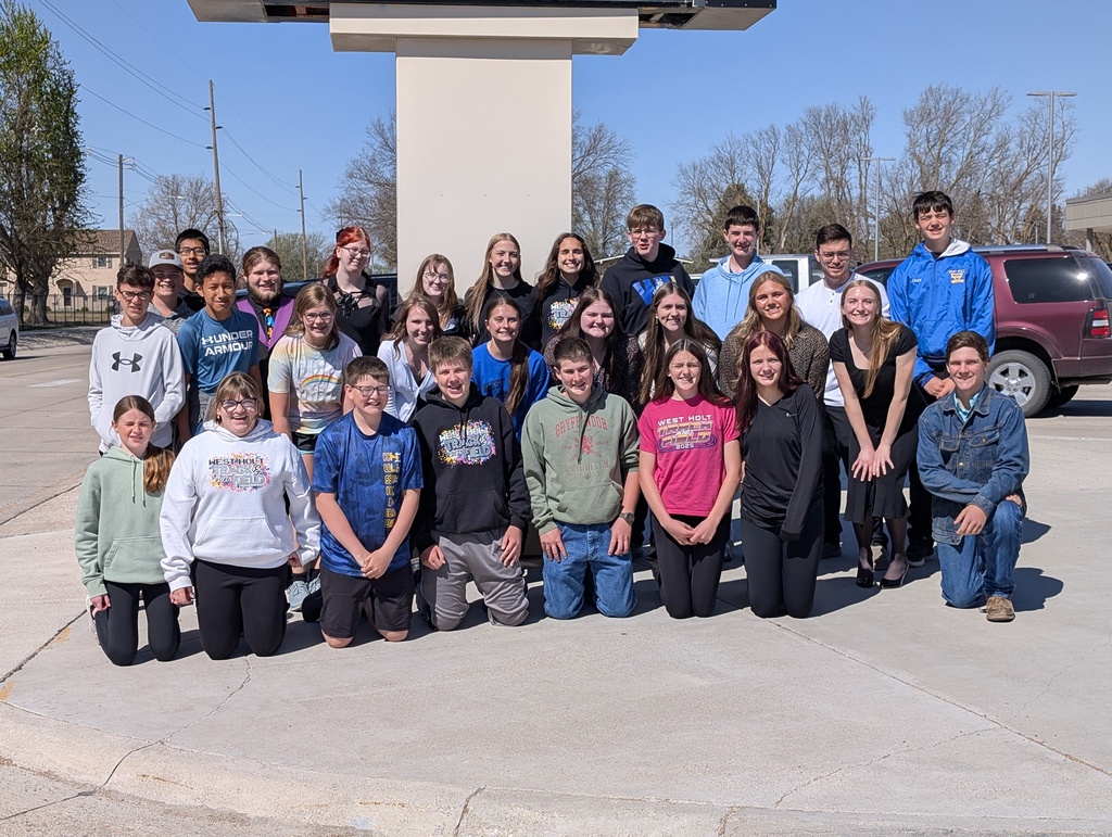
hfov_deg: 38.9
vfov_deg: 29.7
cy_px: 418
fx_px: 1576
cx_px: 556
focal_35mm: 49
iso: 20
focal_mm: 6.9
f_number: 1.68
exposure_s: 1/2160
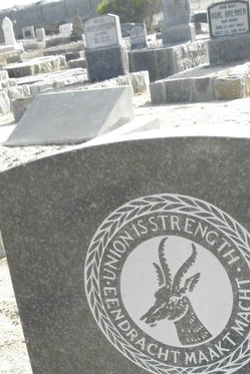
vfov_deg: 32.3
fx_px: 604
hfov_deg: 23.1
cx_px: 195
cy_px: 357
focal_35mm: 58
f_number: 5.6
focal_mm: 4.6
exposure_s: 1/320
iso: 200
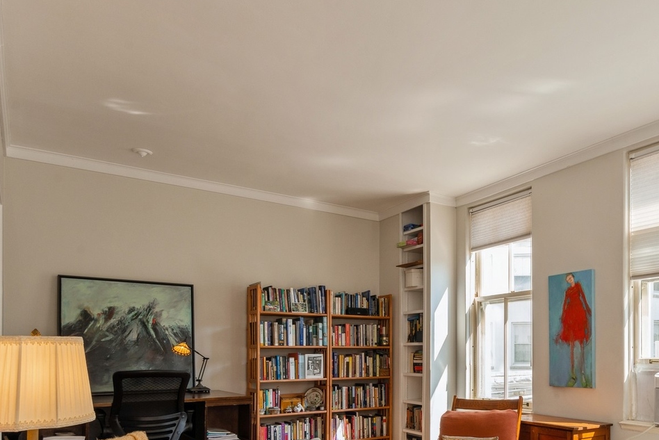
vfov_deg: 43.2
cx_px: 493
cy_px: 344
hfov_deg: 60.2
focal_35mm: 29
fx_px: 531
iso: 200
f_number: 8
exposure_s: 1/30
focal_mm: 17
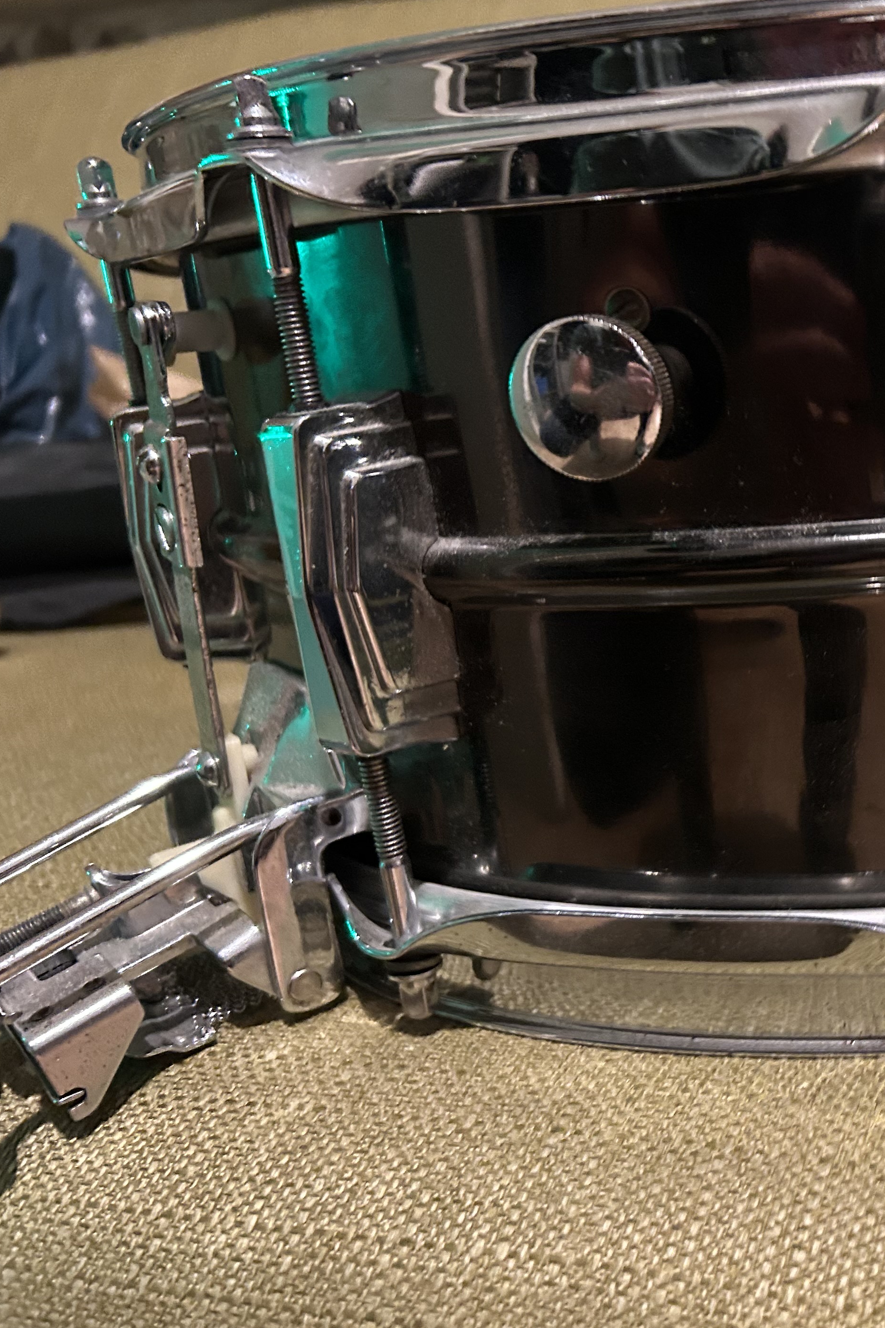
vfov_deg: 49.5
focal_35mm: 39
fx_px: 1438
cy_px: 630
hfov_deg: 31.0
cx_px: 936
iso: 500
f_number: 1.5
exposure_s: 1/25
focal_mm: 5.7
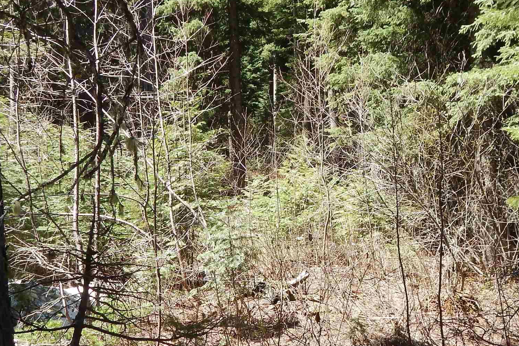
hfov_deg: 40.1
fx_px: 706
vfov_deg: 27.4
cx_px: 325
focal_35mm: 49
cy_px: 217
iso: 125
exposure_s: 1/320
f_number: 3
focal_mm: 4
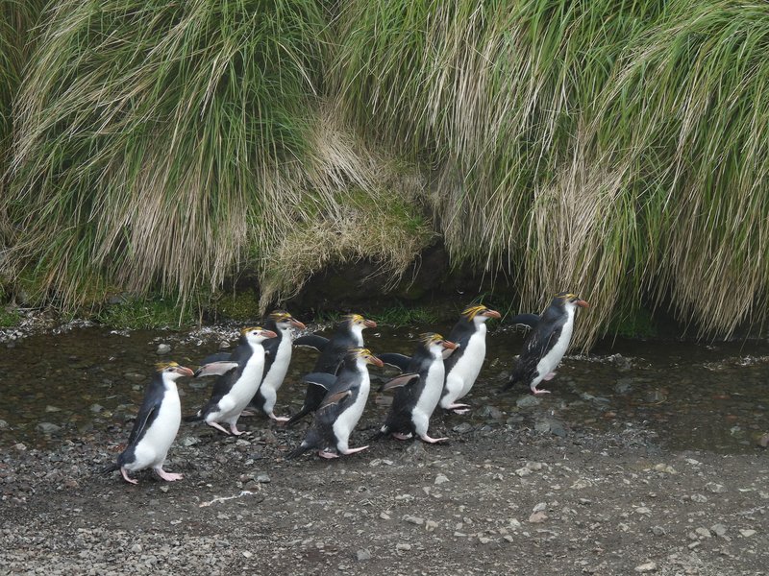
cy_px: 288
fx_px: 5332
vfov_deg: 6.2
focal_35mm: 240
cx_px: 384
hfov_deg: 8.2
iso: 100
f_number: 4.5
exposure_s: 1/200
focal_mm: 42.8
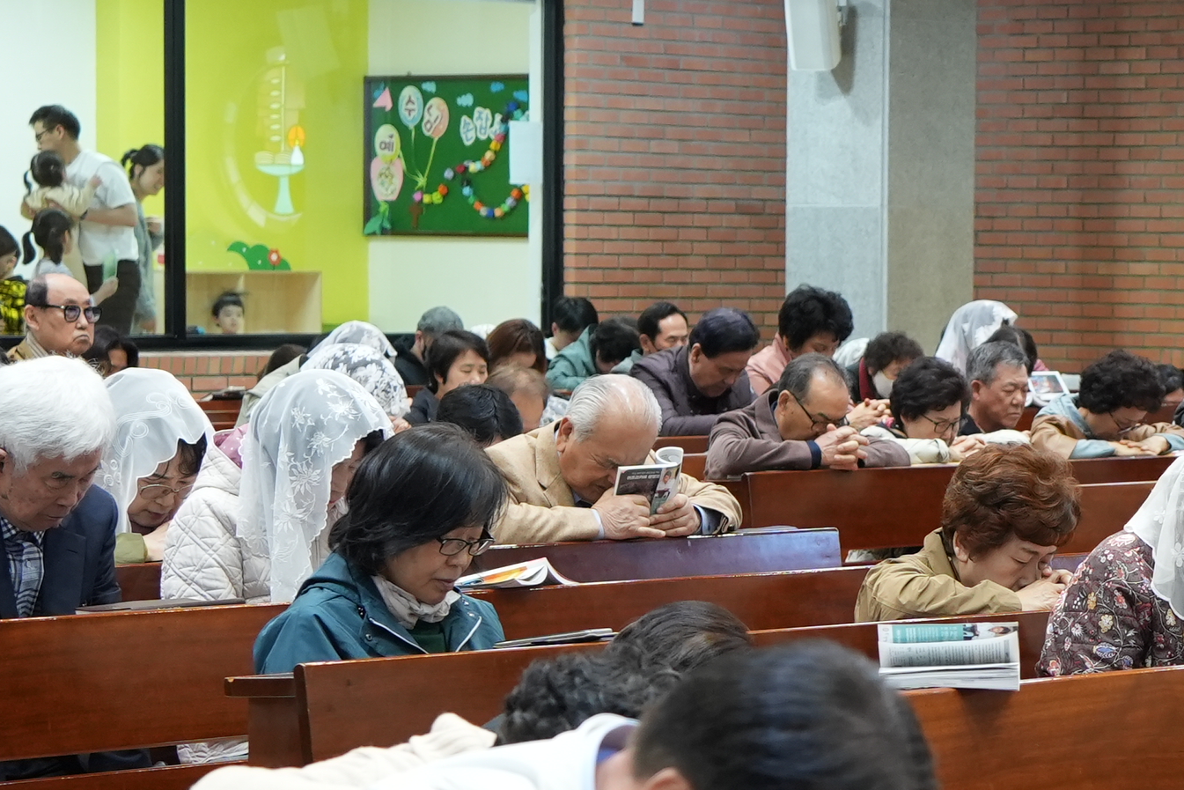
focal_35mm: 137
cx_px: 1309
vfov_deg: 10.0
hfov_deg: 14.6
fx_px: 4506
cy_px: 573
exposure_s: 1/60
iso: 1250
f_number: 4
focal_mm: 40
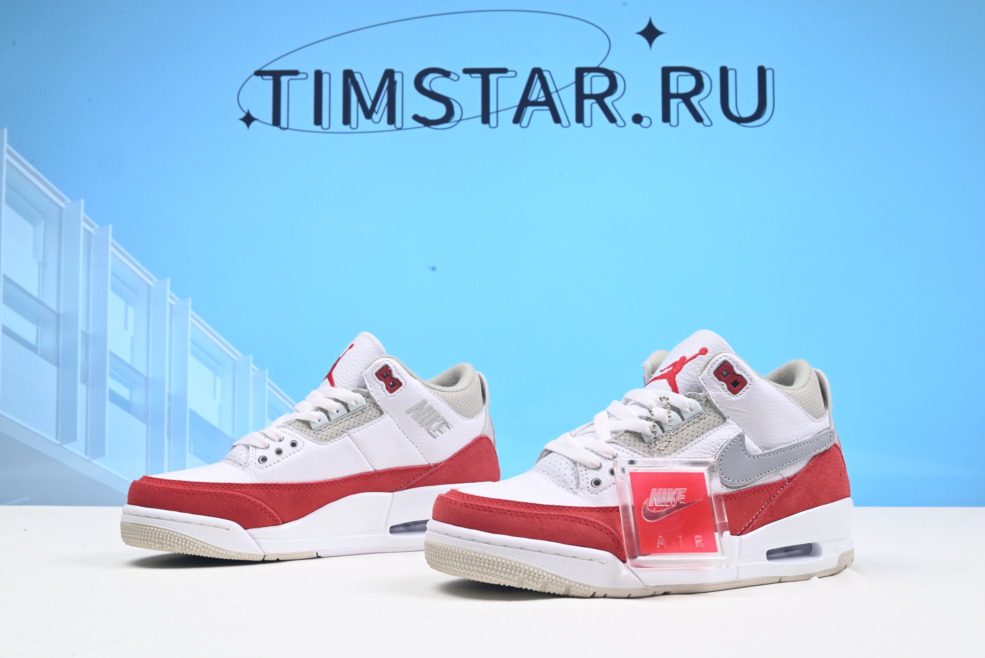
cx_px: 492
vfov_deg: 32.7
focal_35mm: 41
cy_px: 329
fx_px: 1122
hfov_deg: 47.4
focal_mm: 41
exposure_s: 1/2
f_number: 16
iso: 100
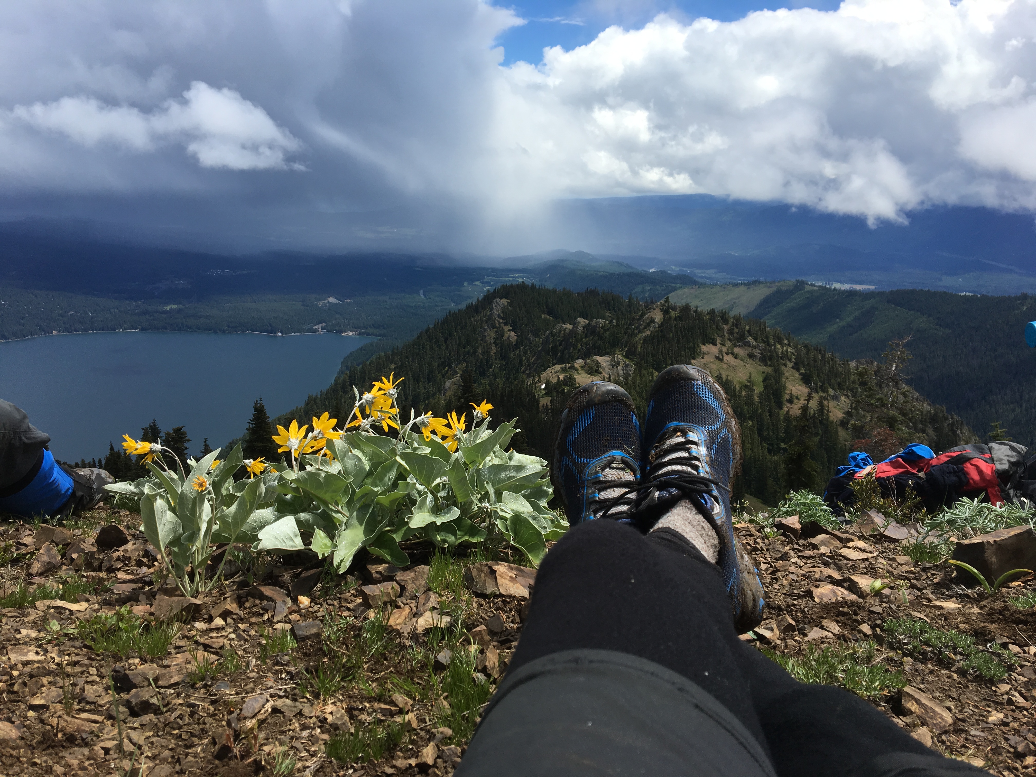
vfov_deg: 48.2
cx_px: 518
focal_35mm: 29
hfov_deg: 61.7
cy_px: 388
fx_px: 868
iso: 25
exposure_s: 1/2024
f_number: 2.2
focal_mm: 4.15
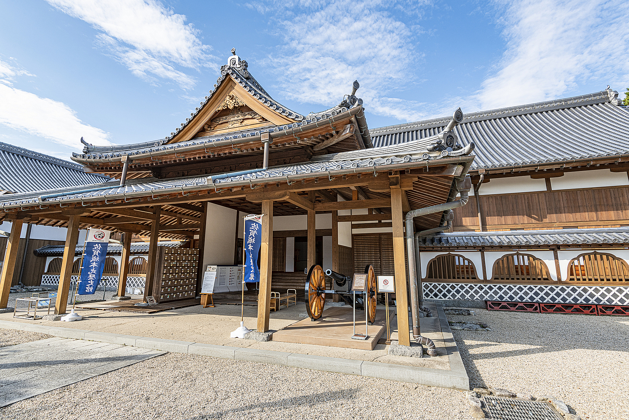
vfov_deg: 70.4
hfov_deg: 93.3
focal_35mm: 17
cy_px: 210
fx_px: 297
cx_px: 314
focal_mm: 17
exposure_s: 1/100
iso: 160
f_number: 11
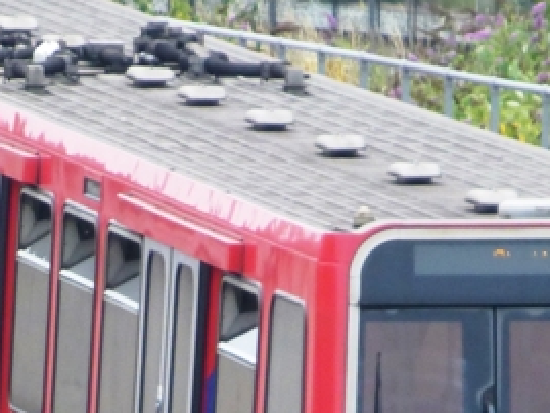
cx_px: 247
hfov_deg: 2.5
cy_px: 442
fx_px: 12542
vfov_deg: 1.9
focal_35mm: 789
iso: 200
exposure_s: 1/200
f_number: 5.8
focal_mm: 47.3
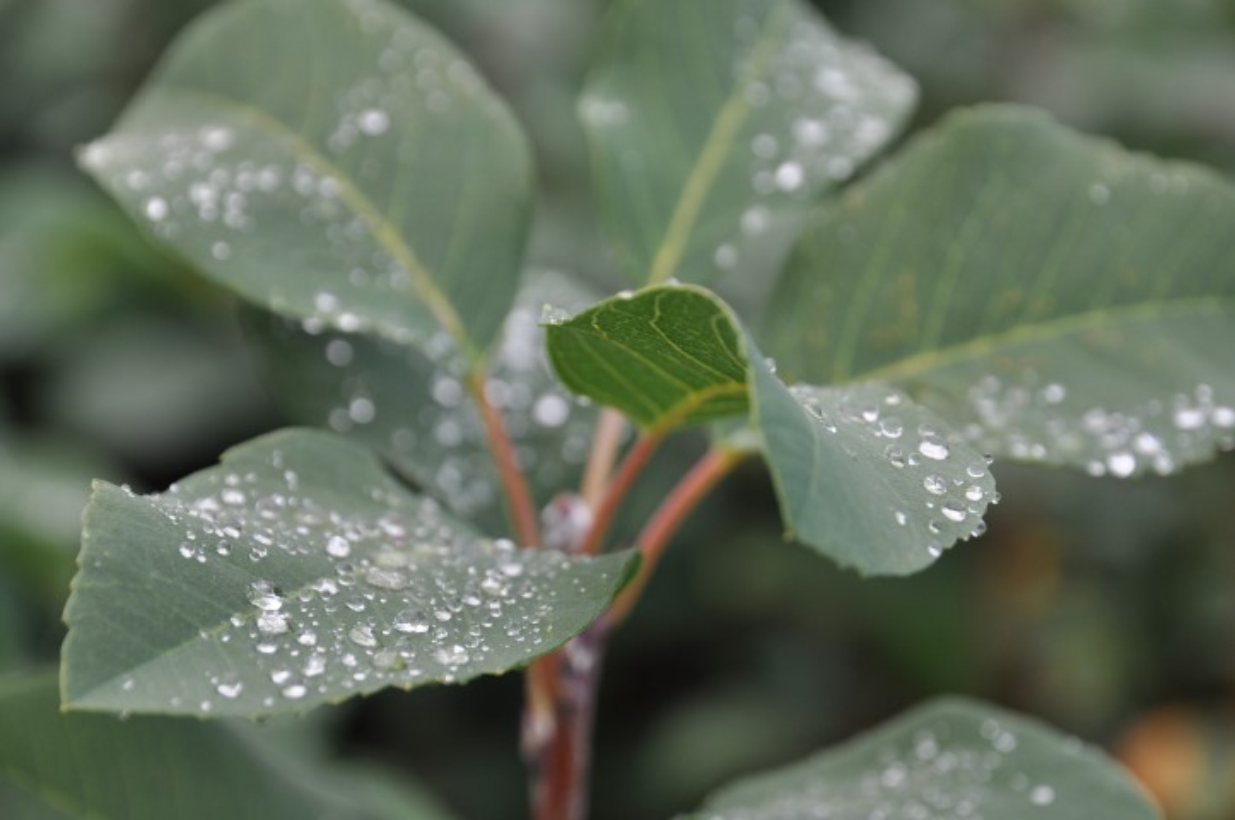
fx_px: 4368
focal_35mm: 128
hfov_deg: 16.1
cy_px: 410
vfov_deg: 10.7
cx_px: 618
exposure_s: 1/125
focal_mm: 85
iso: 200
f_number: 6.3
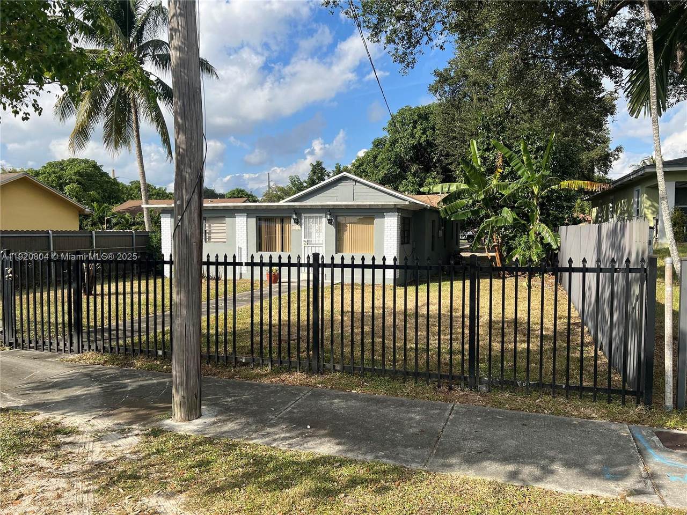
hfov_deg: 67.3
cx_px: 344
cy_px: 258
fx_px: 516
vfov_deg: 53.1
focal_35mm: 26
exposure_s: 1/3356
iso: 50
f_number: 1.5
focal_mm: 5.7
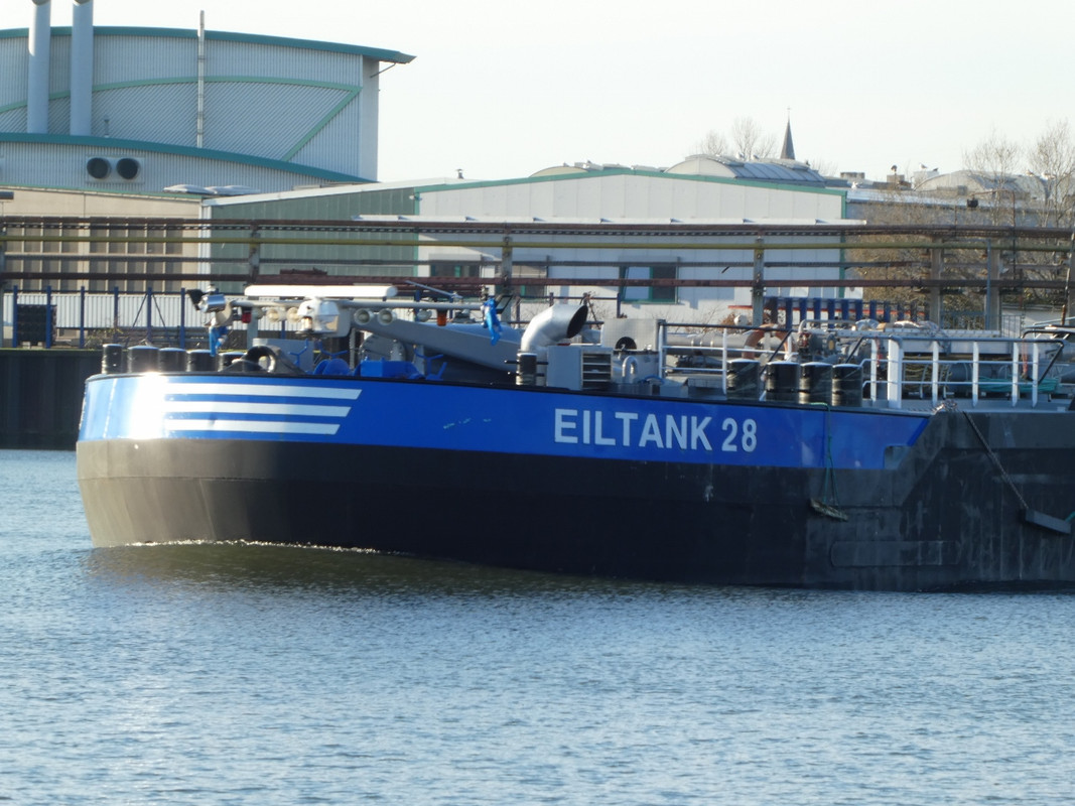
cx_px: 538
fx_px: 9315
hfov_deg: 6.6
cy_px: 403
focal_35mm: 300
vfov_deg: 5.0
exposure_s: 1/100
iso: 80
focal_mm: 53.8
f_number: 5.8
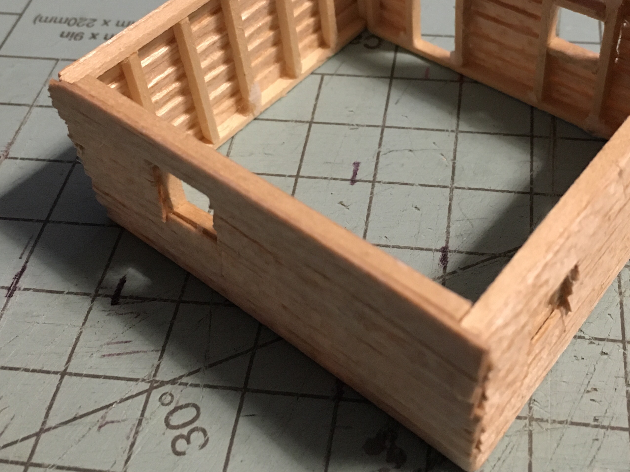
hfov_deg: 41.0
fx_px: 837
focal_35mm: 46
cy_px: 143
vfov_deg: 31.2
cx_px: 384
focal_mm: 4.15
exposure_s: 1/17
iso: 200
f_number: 2.2
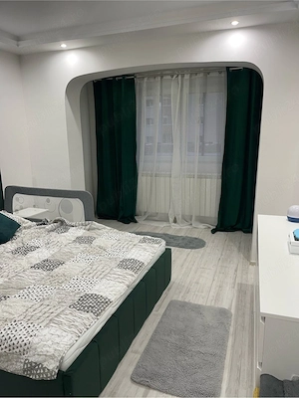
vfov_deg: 69.4
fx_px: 288
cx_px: 150
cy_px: 199
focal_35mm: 25
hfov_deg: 54.9
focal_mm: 5.1
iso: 80
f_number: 1.6
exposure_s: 1/50
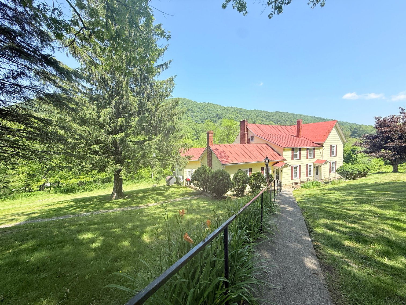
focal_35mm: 14
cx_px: 203
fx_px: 164
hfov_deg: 102.1
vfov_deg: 85.7
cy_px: 152
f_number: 2.2
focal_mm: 2.22
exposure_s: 1/888
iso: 50
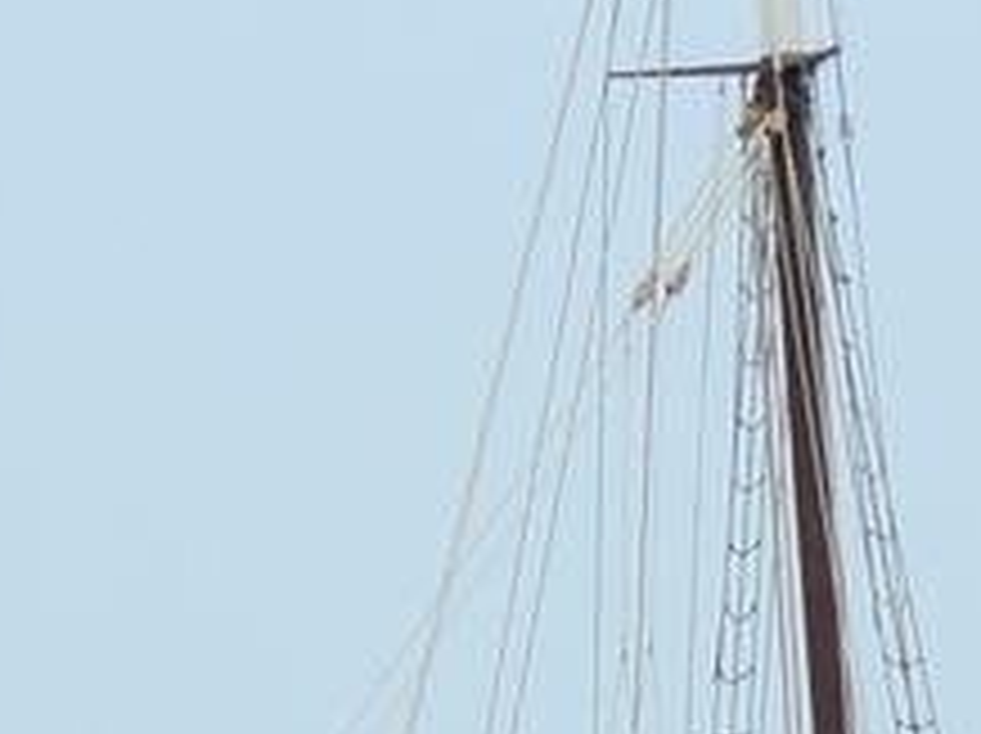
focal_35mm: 1615
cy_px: 829
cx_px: 1516
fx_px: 45718
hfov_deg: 1.2
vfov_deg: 0.9
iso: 100
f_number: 4.7
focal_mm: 49
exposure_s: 1/400
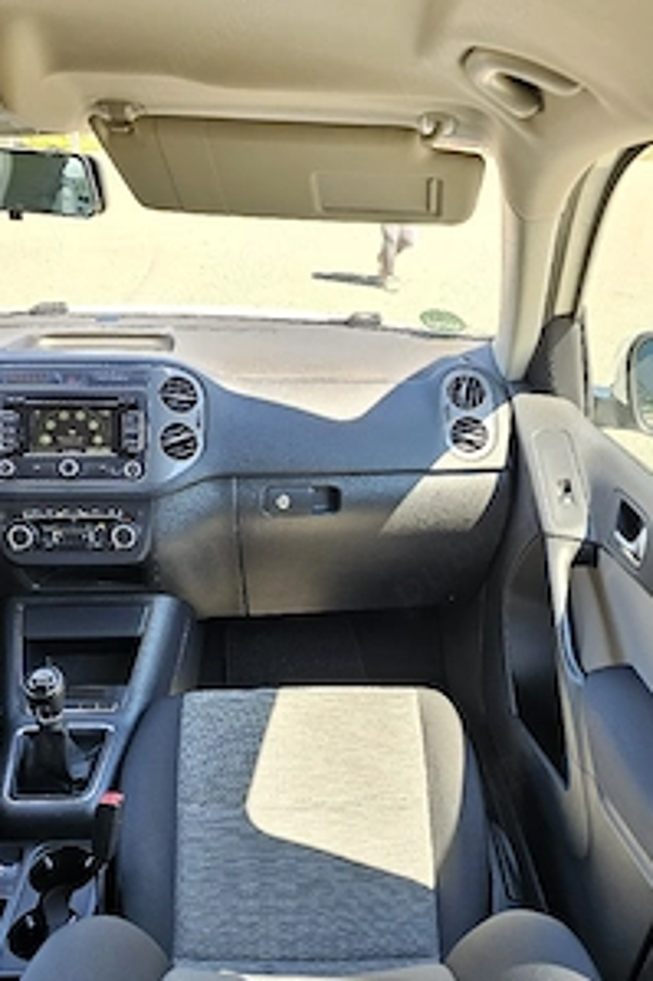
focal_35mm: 32
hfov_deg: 41.1
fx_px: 872
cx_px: 308
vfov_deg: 58.5
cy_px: 568
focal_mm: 6.3
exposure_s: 1/101
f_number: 1.7
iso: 50
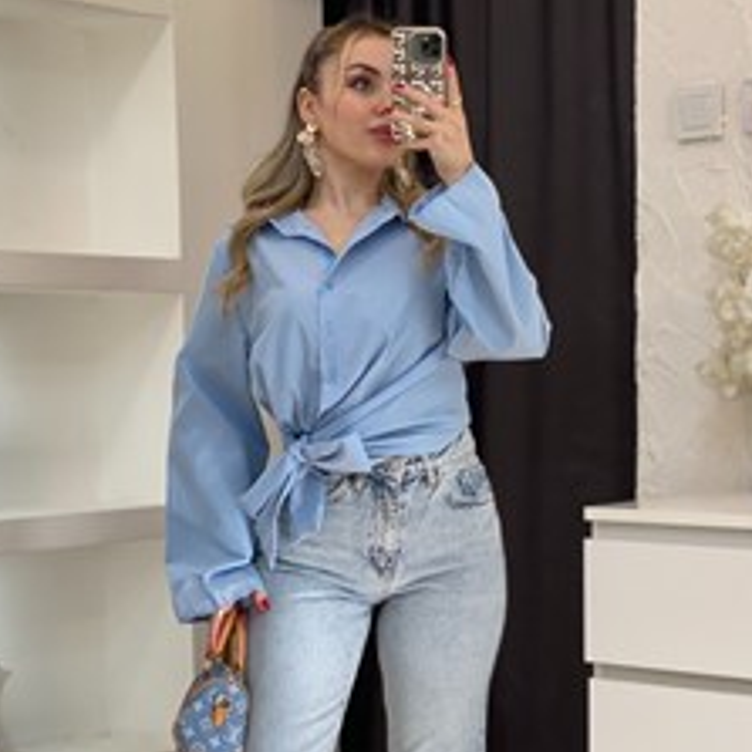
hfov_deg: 20.4
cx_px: 337
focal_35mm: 85
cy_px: 558
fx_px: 2089
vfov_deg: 20.3
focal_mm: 6
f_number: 2
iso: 40
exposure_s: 1/100
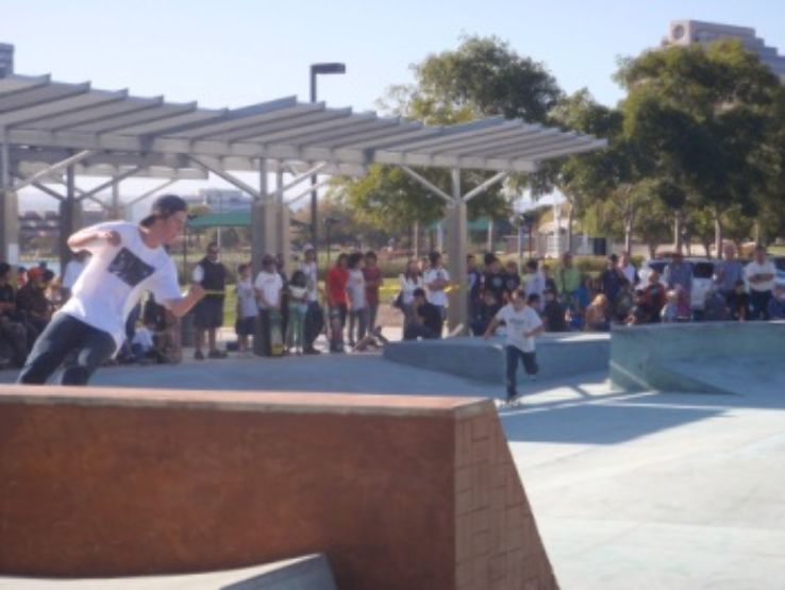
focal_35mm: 82
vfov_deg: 18.0
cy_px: 295
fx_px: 1861
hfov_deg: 23.8
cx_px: 392
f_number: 4.3
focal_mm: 14.67
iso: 125
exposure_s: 1/500
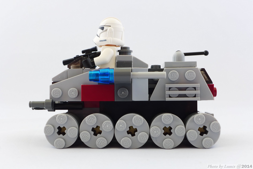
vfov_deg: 27.0
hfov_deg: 39.6
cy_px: 84
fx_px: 351
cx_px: 126
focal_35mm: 50
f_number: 4.5
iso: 80
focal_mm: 9.8
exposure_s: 1/8
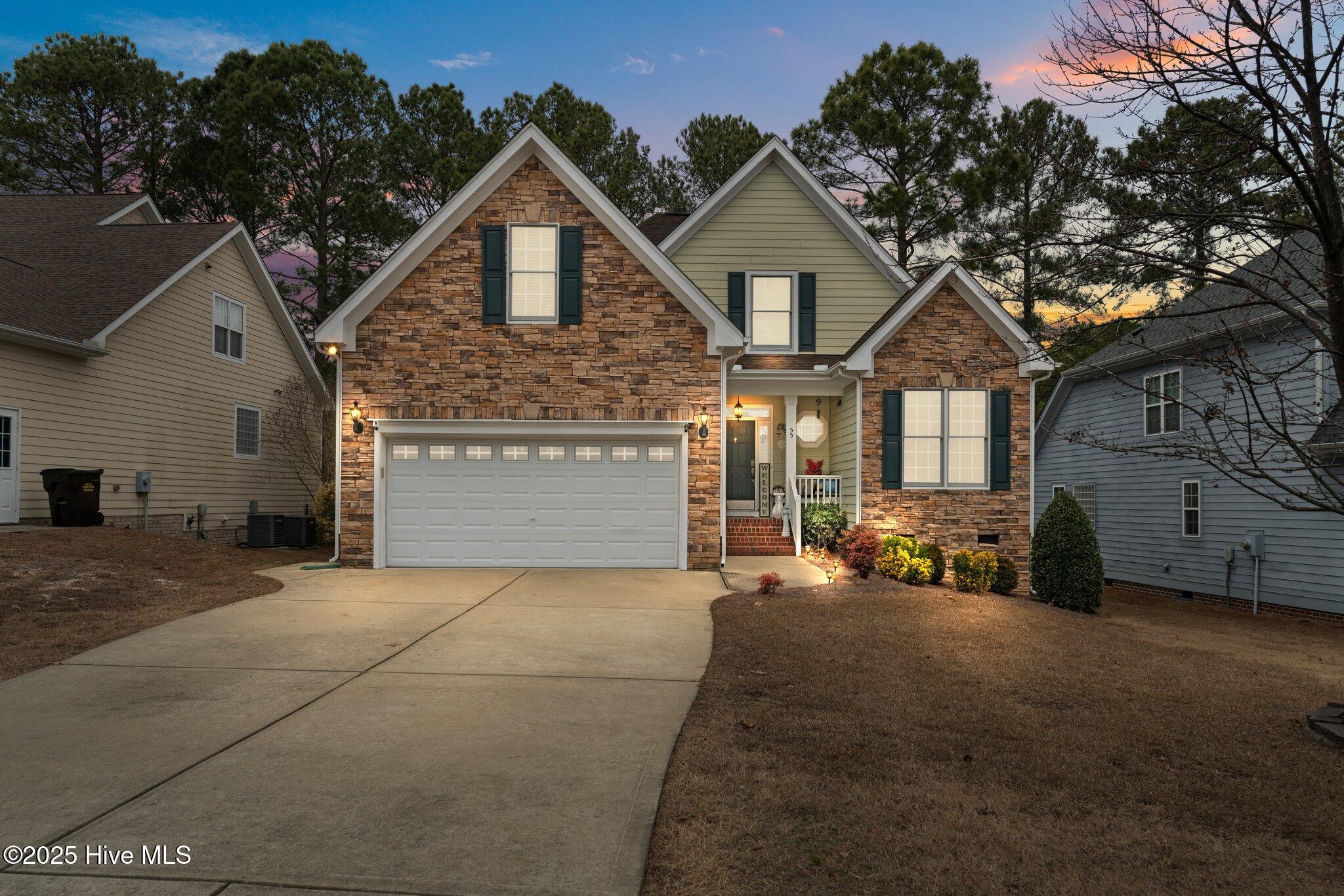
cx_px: 672
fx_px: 952
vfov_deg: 50.4
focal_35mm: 26
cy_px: 448
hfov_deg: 70.4
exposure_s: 1/160
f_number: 8
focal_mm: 25.5
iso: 400
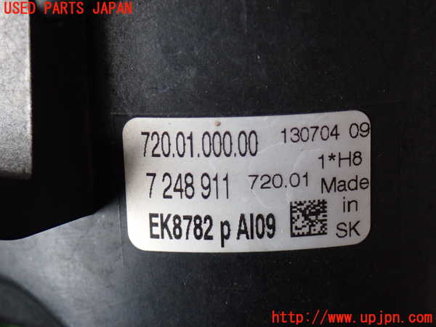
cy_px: 164
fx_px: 1033
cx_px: 218
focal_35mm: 82
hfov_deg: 23.8
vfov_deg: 18.0
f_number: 4.3
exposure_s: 1/80
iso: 800
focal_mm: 14.62
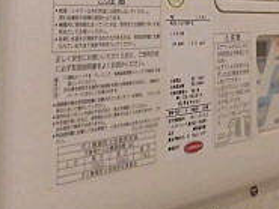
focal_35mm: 83
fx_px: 669
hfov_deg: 23.5
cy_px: -107
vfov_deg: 16.2
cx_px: 160
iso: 250
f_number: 3.1
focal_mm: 4.3
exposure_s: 1/50
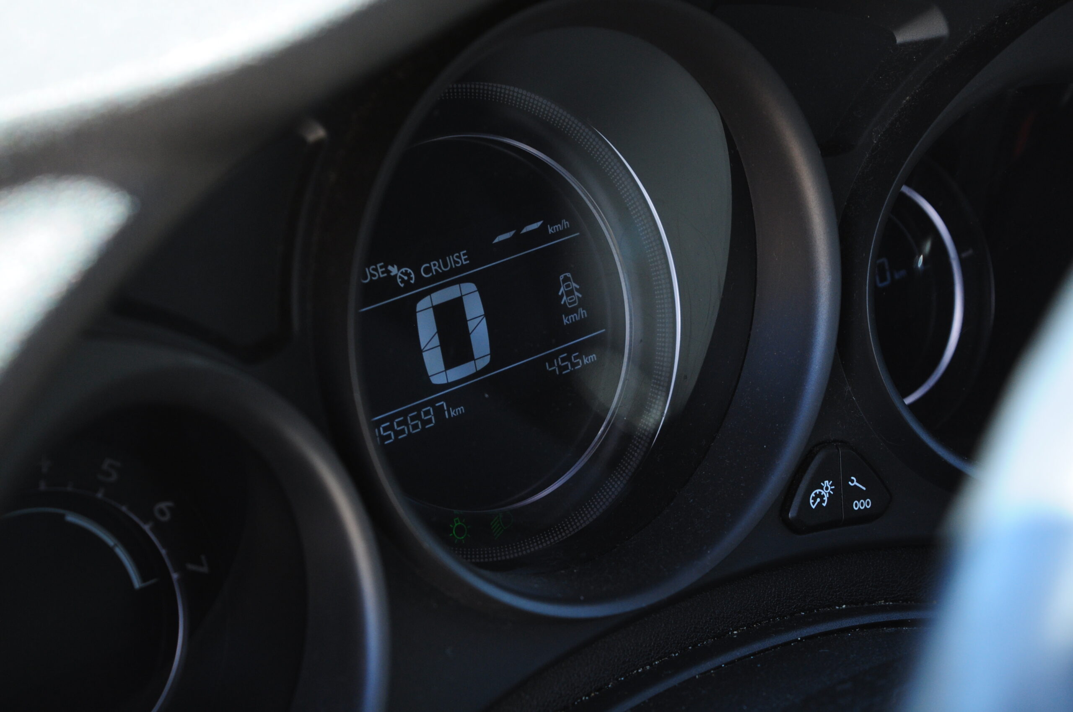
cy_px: 356
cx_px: 536
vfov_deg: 16.5
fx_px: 2456
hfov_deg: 24.6
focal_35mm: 82
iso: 500
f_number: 5.6
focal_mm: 55
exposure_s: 1/100
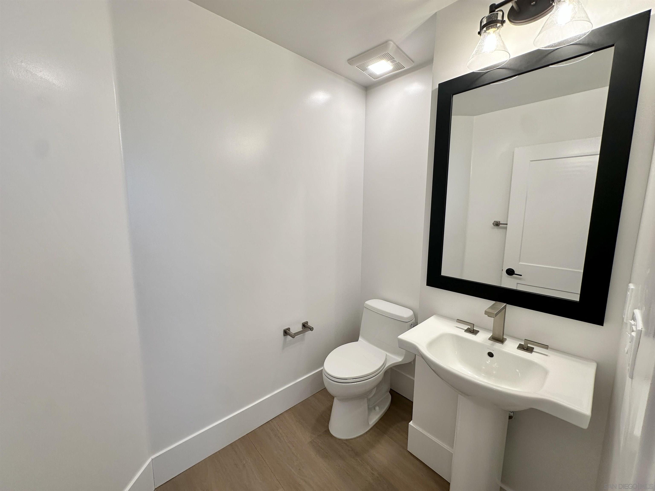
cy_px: 246
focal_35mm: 14
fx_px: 265
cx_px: 328
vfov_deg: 85.7
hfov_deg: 102.1
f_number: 2.2
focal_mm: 2.22
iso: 64
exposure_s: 1/120
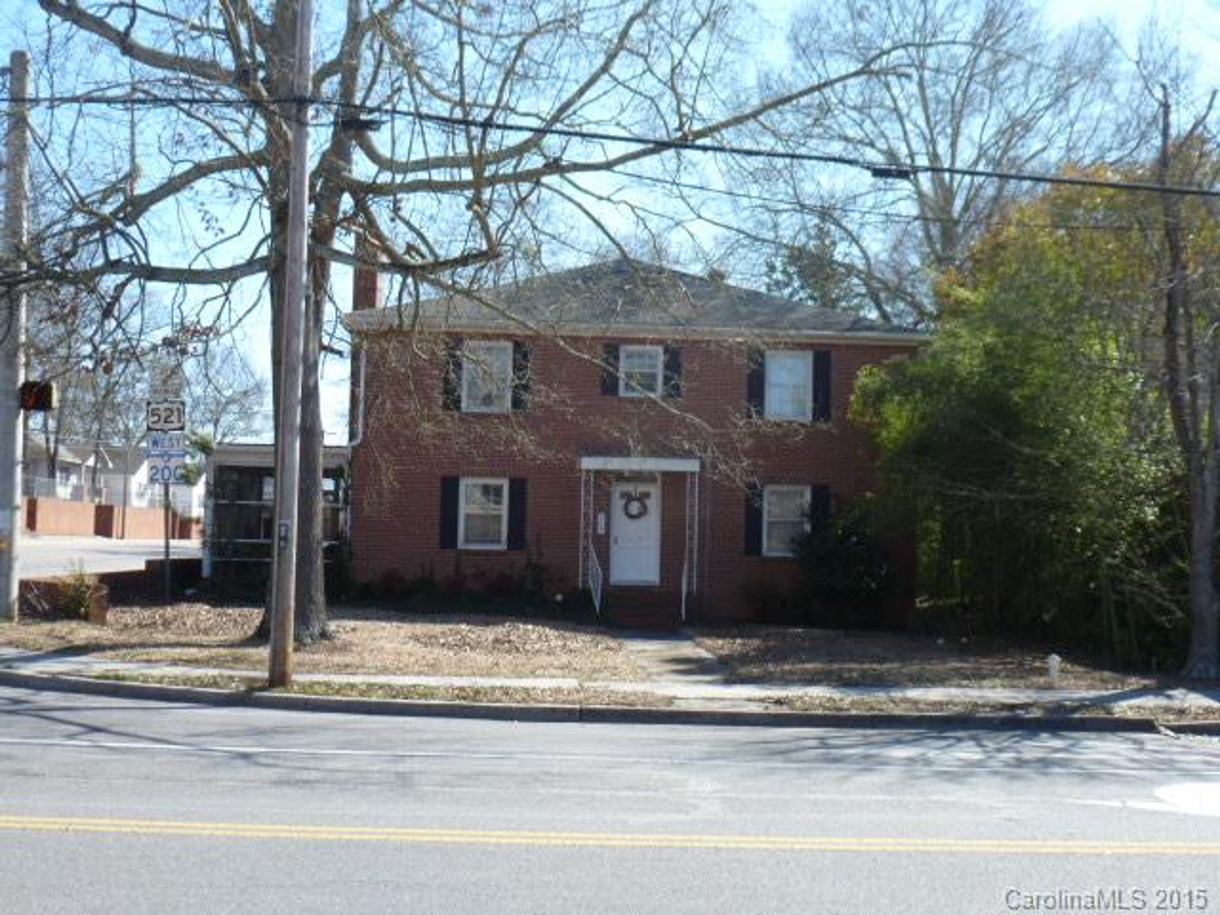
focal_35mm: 41
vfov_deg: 35.1
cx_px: 610
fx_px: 1445
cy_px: 458
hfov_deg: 45.8
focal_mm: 7.4
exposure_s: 1/250
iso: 100
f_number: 3.9
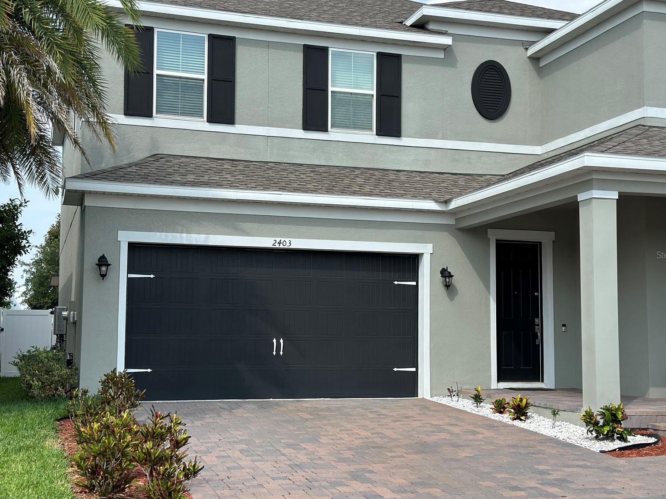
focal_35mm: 51
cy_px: 255
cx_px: 344
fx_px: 981
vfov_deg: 28.6
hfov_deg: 37.5
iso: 80
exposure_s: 1/3367
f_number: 1.78
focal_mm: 6.86
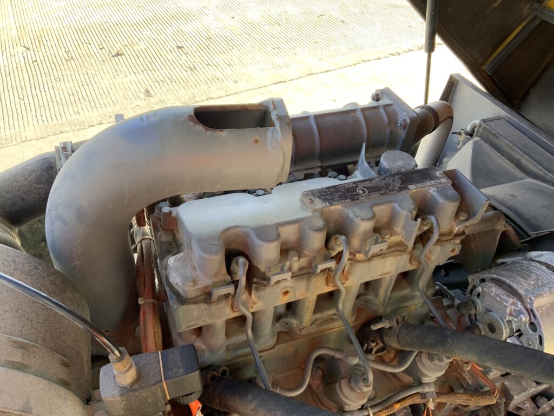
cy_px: 208
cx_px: 277
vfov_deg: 48.2
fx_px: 464
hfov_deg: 61.7
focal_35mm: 29
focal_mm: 3
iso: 20
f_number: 1.8
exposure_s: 1/122
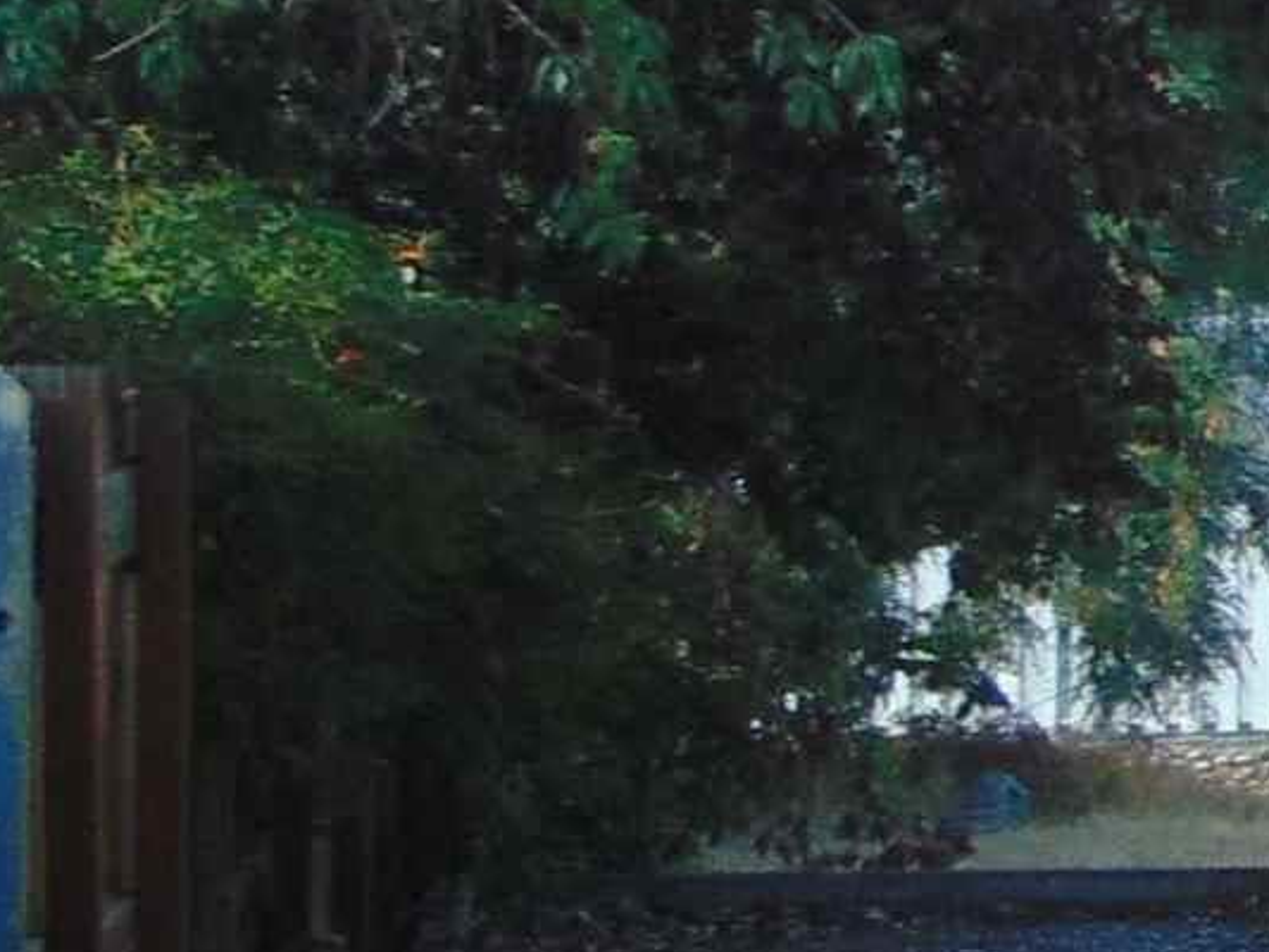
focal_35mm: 173
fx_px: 6343
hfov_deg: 9.9
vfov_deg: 8.6
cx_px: 3188
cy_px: 321
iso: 80
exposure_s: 1/200
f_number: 3.1
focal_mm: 5.4
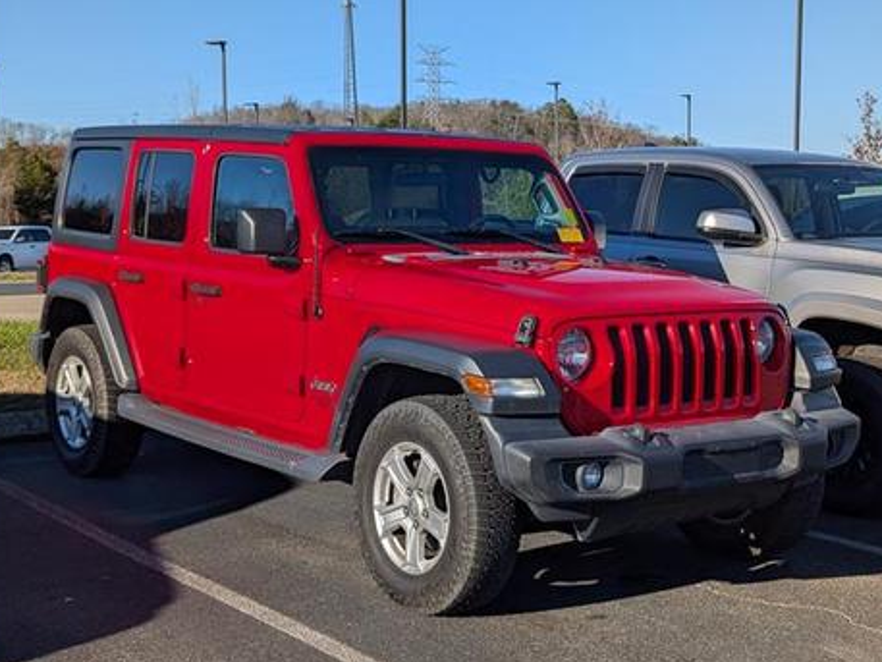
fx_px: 1376
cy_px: 326
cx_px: 461
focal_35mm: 54
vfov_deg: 27.0
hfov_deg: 35.5
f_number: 1.68
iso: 21
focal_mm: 6.9
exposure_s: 1/2000
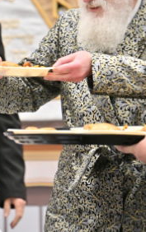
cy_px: 9
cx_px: 95
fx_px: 4690
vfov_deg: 2.8
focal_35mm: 739
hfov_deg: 1.8
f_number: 2.8
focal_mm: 200
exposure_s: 1/160
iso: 160
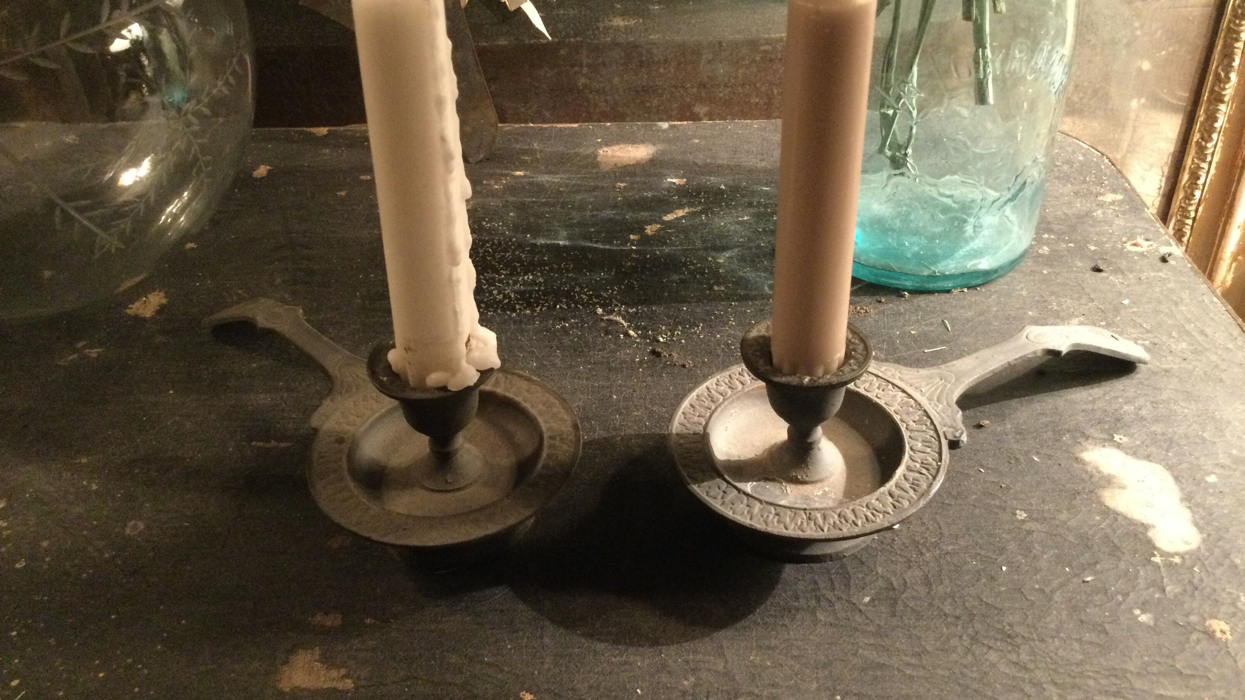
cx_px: 622
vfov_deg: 34.6
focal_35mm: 34
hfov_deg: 58.0
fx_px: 1122
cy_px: 291
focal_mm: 3.3
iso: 500
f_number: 2.4
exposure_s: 1/17
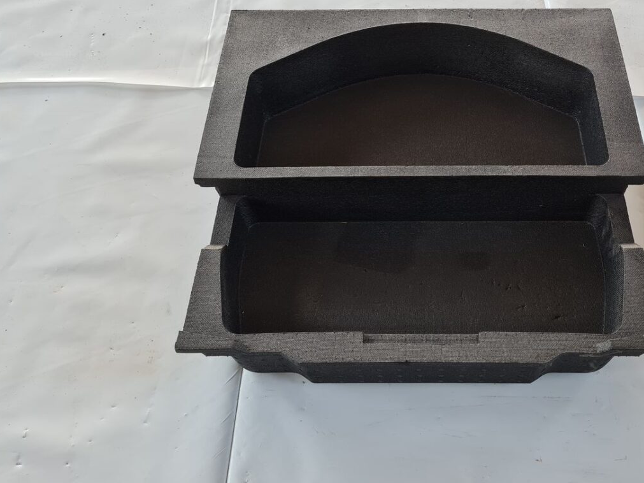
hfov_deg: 50.9
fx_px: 670
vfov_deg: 39.6
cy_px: 211
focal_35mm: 36
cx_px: 397
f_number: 1.8
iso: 100
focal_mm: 5.4
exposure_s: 1/100
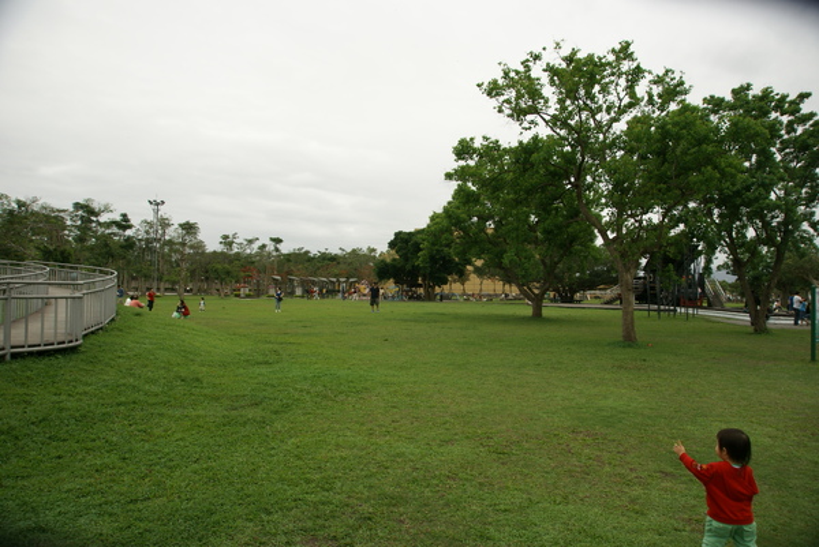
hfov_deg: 73.7
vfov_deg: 53.2
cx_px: 410
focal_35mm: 24
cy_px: 274
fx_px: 546
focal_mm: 16
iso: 100
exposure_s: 1/200
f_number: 4
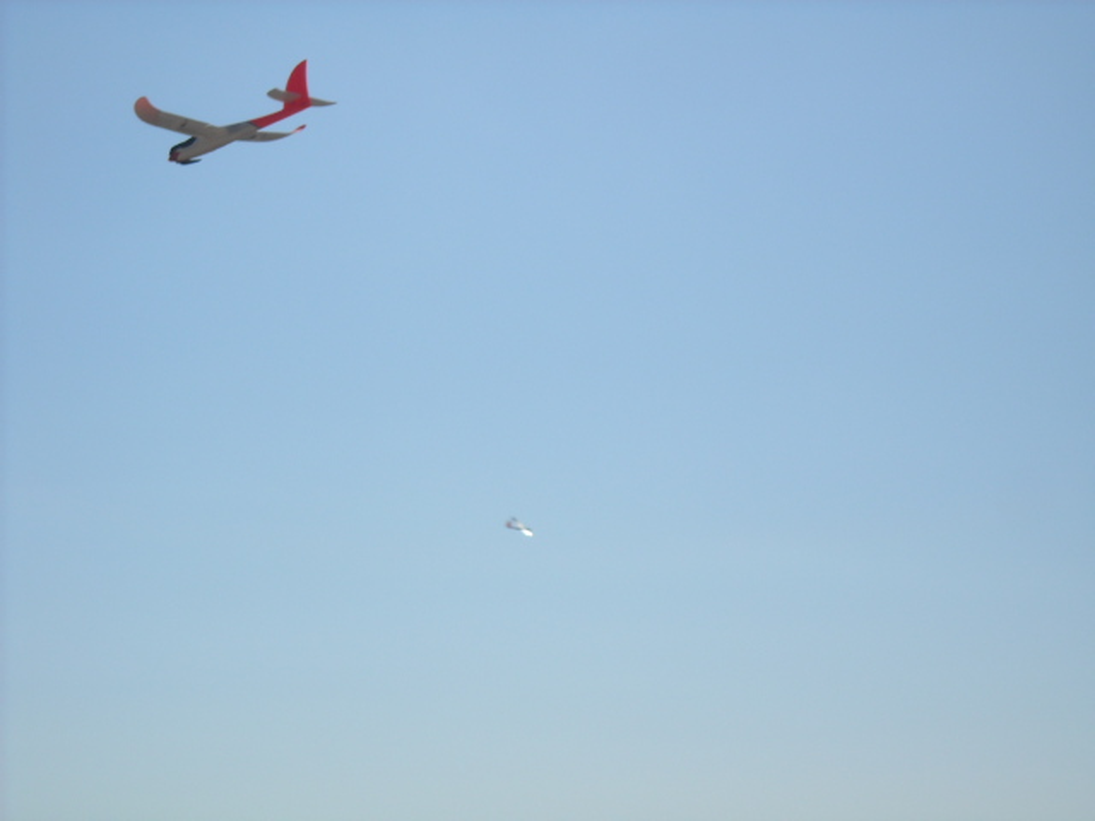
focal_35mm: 105
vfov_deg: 14.1
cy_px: 410
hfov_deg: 18.7
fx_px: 3321
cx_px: 548
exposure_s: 1/478
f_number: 9.3
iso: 64
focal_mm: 17.1
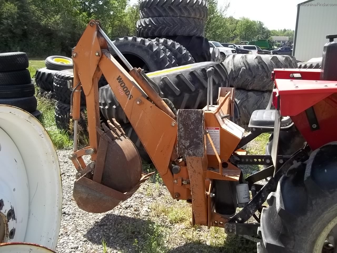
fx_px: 312
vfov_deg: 44.2
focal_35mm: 32
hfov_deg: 56.8
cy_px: 126
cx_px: 168
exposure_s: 1/500
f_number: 2.9
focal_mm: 5.7
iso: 64
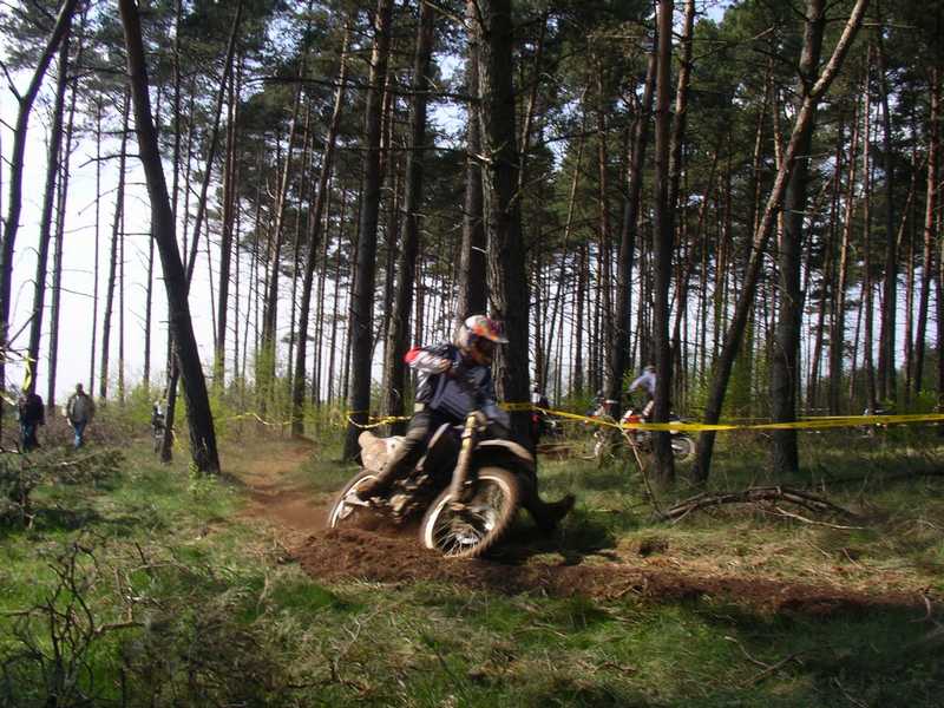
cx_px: 472
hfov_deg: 50.1
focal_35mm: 37
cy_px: 354
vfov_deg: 38.7
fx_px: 1009
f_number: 6.9
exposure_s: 1/100
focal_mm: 5.7
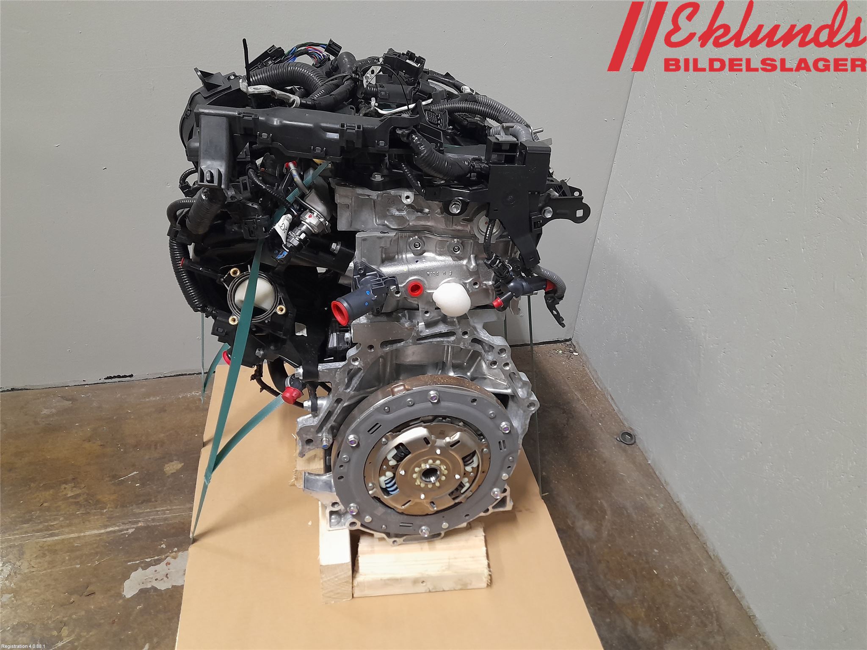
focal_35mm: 25
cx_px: 434
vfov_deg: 54.9
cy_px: 325
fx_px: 626
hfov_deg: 69.4
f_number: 2
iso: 320
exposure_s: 1/50
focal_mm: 4.6
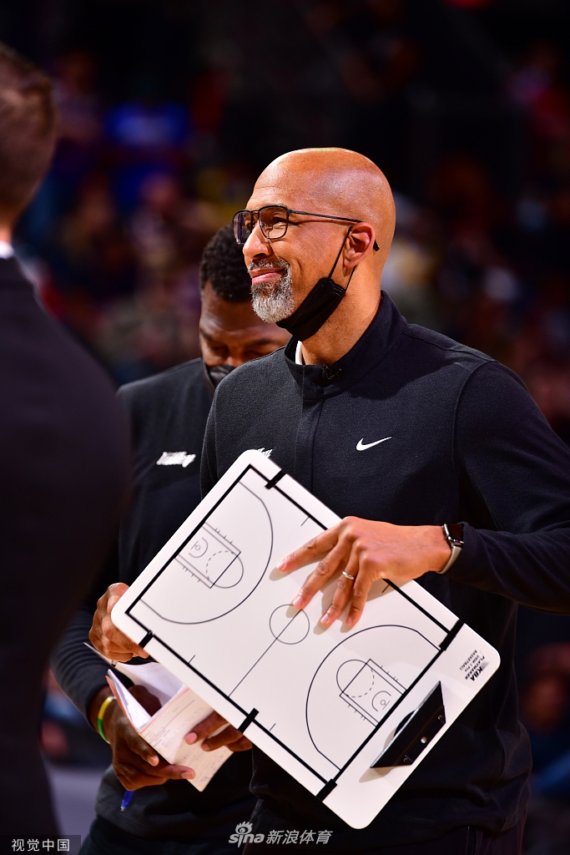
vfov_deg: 5.4
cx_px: 285
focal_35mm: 380
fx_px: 9021
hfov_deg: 3.6
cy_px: 428
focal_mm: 380
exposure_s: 1/250
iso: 320
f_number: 5.6
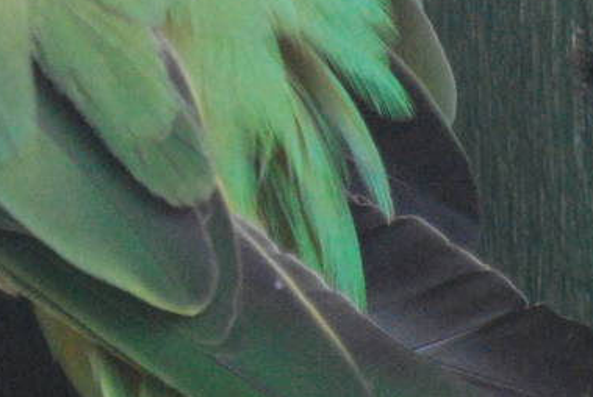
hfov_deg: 1.1
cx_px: -310
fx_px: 31313
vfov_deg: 0.7
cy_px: -399
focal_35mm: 1898
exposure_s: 1/400
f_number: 5.6
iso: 1600
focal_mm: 300
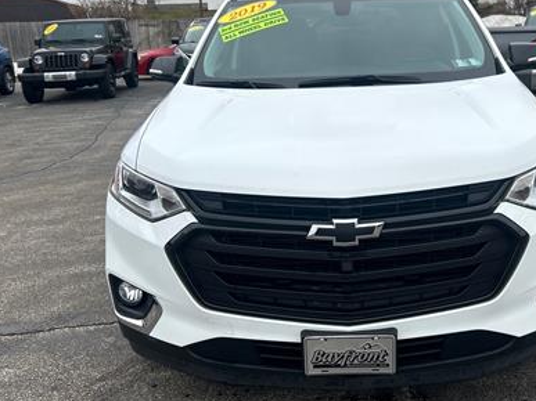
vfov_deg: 33.5
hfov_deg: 43.4
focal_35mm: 43
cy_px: 163
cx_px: 349
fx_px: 666
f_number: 1.5
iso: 50
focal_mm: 5.7
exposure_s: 1/1159
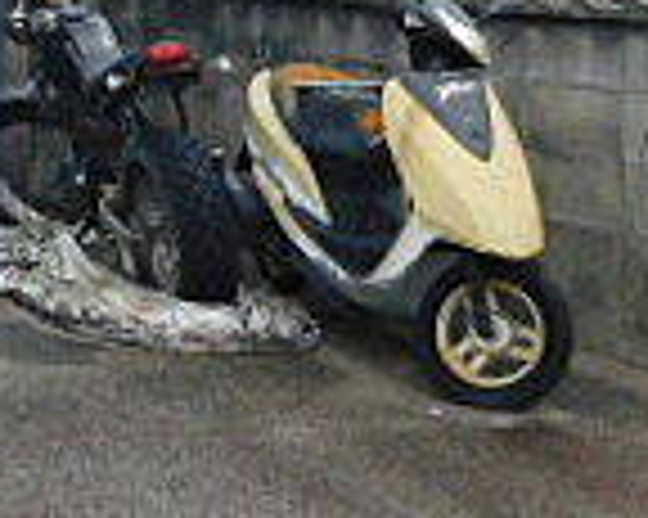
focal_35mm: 100
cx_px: -248
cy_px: -95
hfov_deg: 17.7
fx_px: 1917
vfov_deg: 14.9
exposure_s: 1/320
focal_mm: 4
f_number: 3
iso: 125
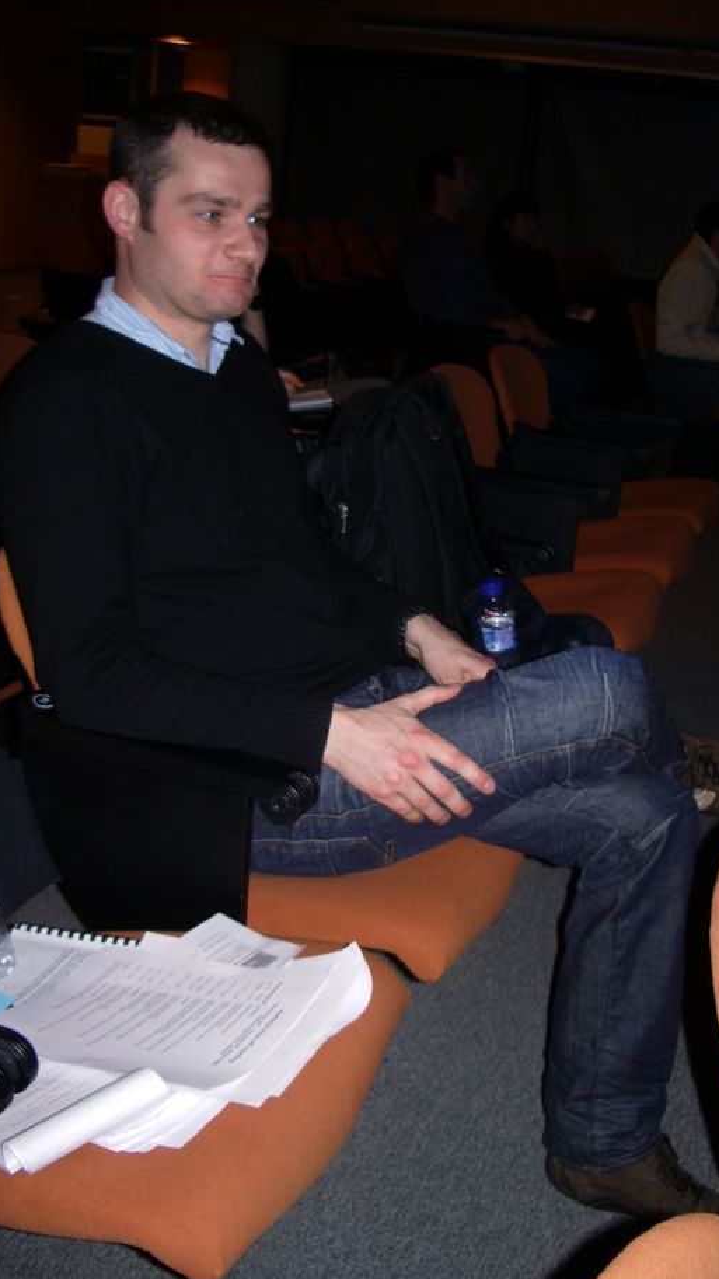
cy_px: 643
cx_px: 349
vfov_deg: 51.6
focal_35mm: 39
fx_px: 1322
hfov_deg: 30.4
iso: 100
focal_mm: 5.8
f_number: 2.6
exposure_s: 1/40
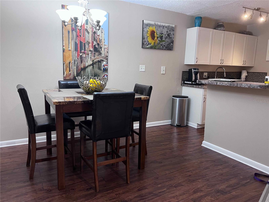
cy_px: 101
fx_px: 202
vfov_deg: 53.1
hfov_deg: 67.3
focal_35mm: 26
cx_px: 134
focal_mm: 5.7
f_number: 1.5
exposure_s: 1/60
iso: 200
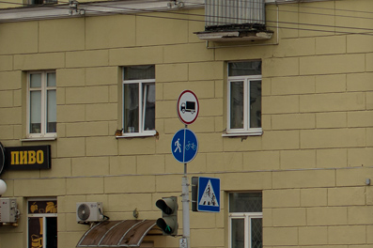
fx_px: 2557
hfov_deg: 8.2
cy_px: 54
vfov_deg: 5.5
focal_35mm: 247
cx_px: 553
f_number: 2.8
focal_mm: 70
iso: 100
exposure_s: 1/500
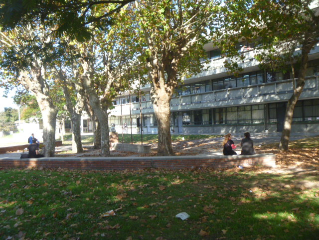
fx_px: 323
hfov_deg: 52.6
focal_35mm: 35
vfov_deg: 40.7
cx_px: 160
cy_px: 120
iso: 160
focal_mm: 6.3
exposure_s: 1/200
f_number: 3.5
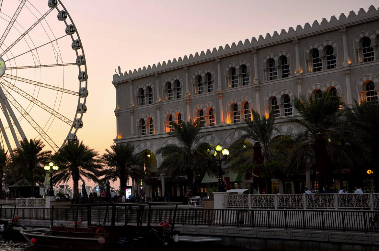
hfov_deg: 30.7
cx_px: 49
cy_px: 99
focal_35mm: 63
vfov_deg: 21.5
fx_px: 662
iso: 200
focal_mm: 24
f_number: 5
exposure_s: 1/100
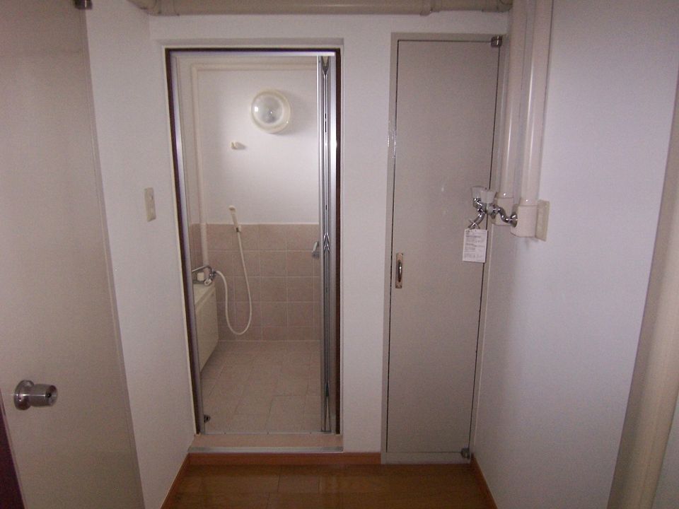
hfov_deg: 73.9
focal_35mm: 23
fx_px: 451
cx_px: 340
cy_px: 254
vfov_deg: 58.9
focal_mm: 3.8
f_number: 2.8
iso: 200
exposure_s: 1/30
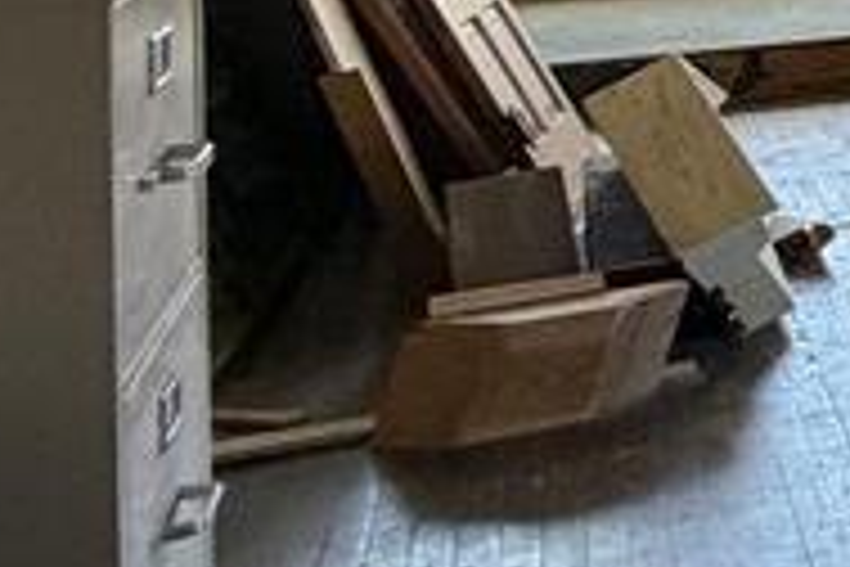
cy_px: -153
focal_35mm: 79
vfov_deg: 16.4
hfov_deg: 13.6
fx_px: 1865
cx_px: 2231
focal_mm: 2.22
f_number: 2.2
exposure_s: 1/60
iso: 320
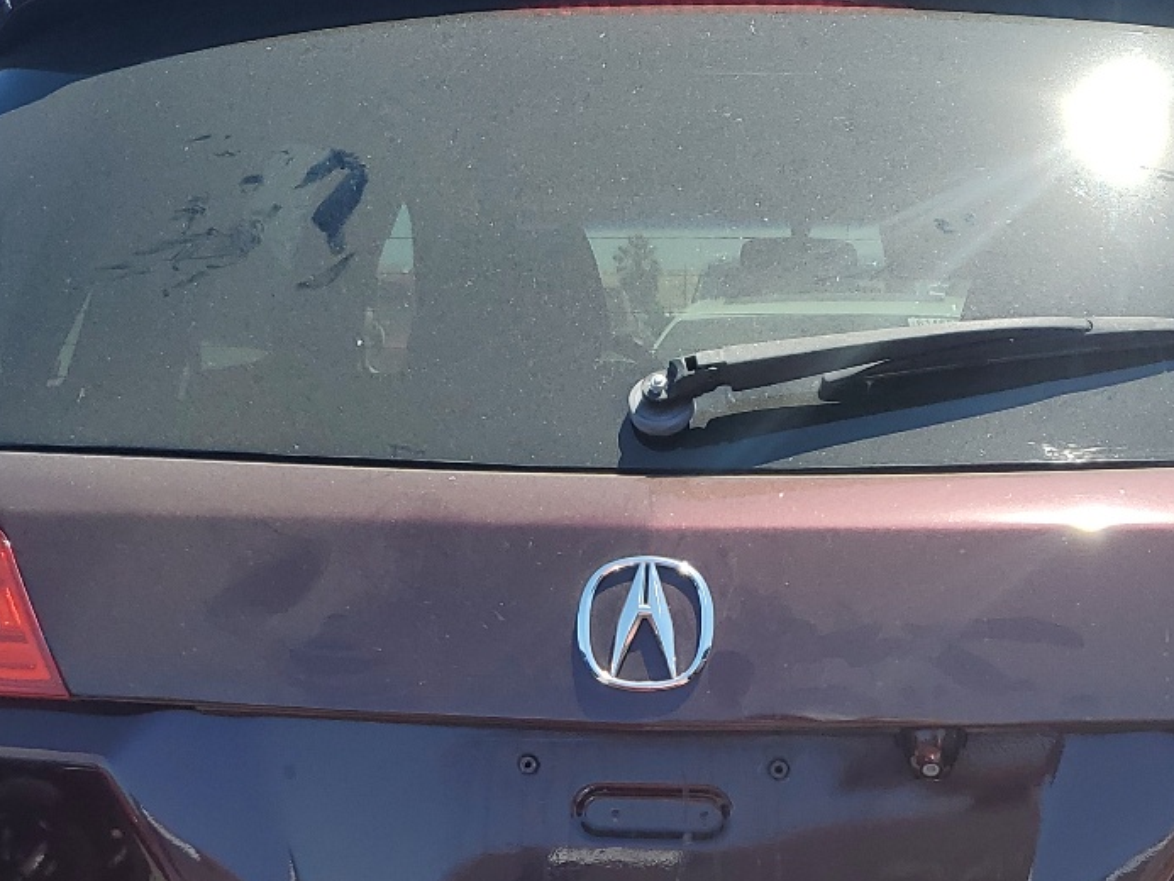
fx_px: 2035
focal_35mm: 60
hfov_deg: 32.1
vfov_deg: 23.5
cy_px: 852
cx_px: 671
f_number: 1.5
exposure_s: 1/1667
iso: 50
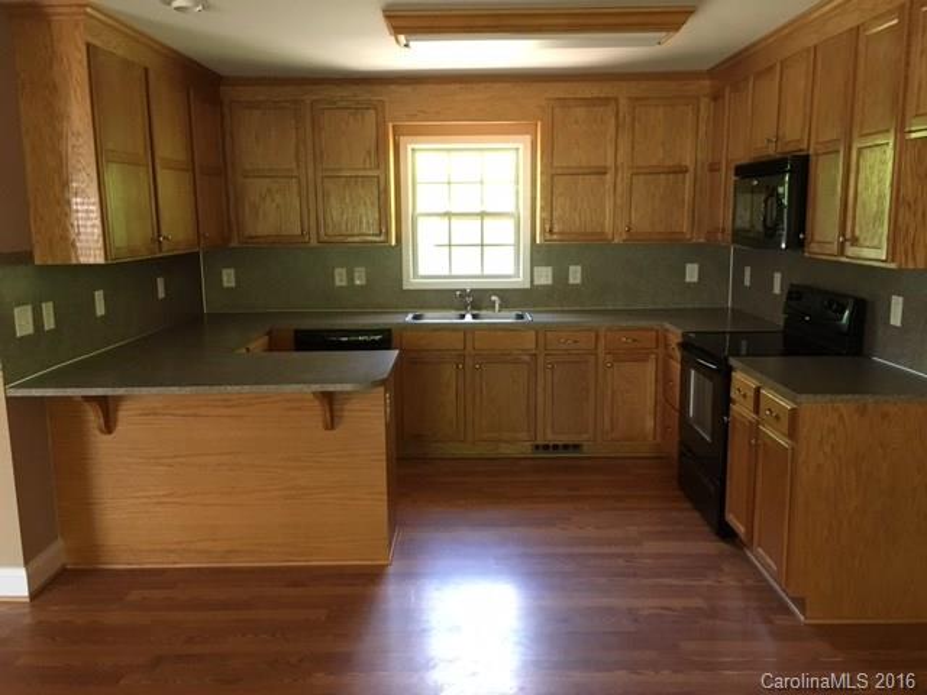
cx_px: 464
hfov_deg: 61.7
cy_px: 348
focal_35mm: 29
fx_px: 777
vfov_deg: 48.2
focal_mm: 4.15
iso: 160
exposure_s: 1/30
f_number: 2.2
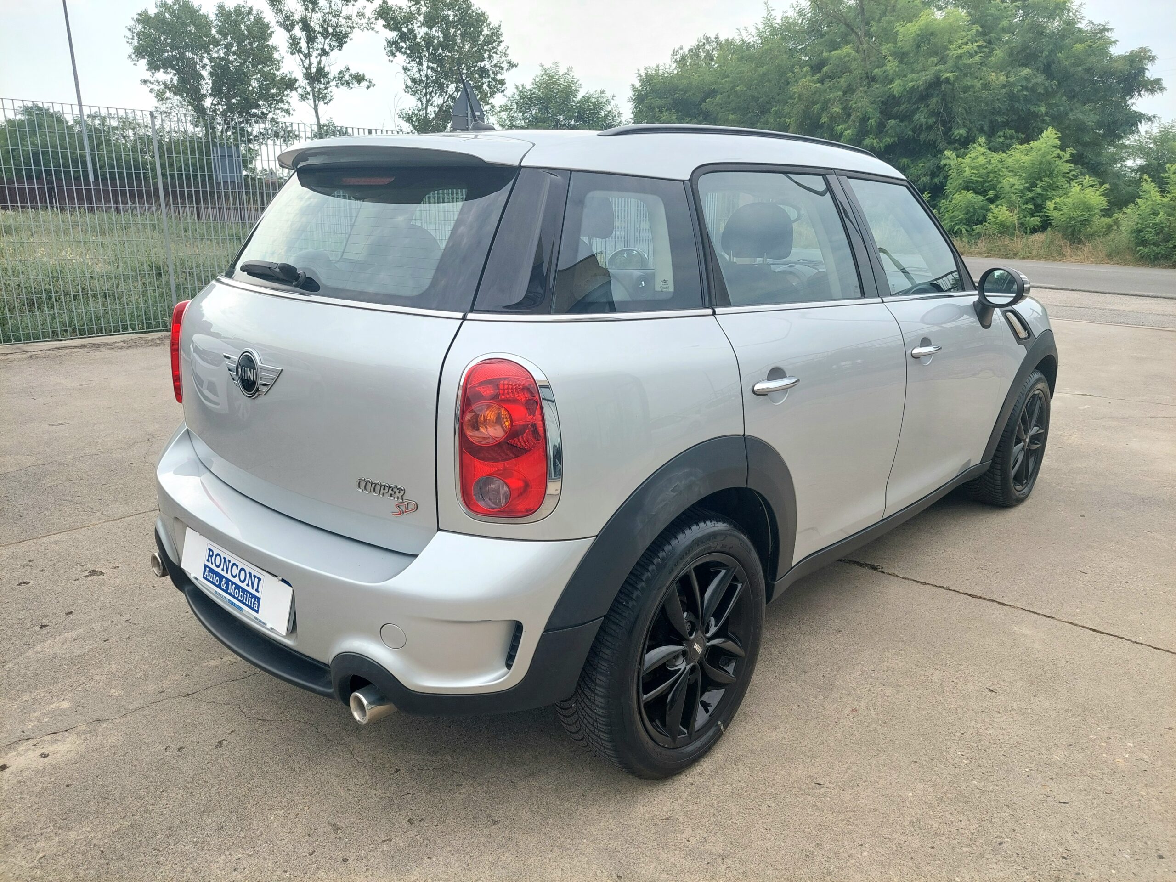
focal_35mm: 25
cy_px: 441
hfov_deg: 69.4
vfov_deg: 54.9
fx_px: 849
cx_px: 588
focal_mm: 5.23
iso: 40
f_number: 1.8
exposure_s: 1/909
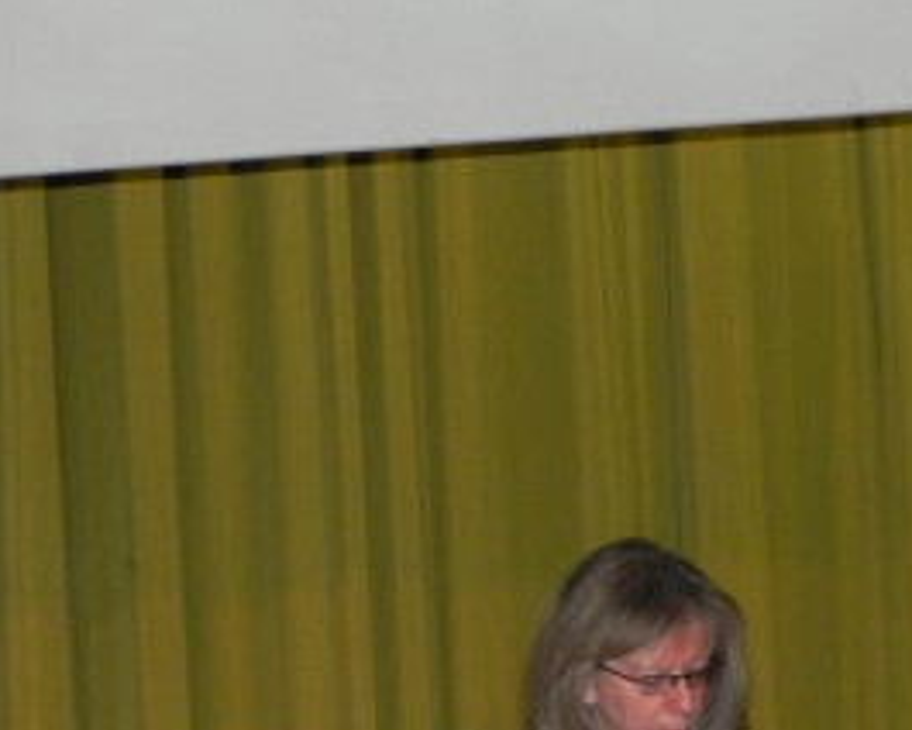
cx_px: 59
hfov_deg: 12.6
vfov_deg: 10.1
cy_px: 696
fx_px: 4103
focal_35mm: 152
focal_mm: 13.4
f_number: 4
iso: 400
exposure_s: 1/30
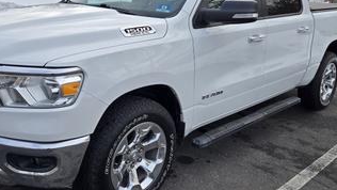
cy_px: 77
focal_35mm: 40
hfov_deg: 50.3
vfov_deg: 29.7
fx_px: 358
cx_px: 146
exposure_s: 1/625
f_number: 1.8
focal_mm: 5.4
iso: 25
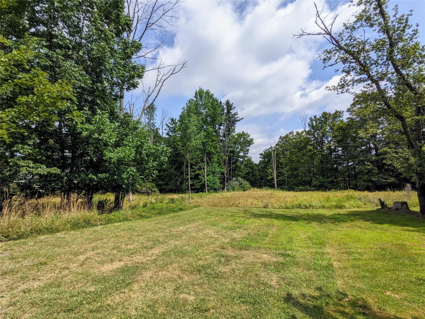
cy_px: 160
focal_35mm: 16
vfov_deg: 78.1
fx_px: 196
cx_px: 212
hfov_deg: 94.5
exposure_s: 1/1721
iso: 37
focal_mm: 2.22
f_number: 2.2
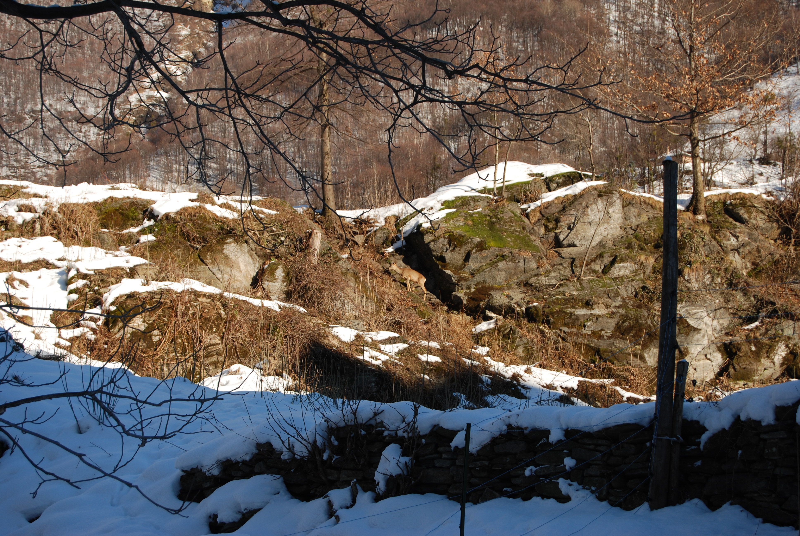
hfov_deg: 24.6
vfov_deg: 16.6
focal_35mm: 82
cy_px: 268
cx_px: 400
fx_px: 1836
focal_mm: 55
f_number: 6.3
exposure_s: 1/250
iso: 100
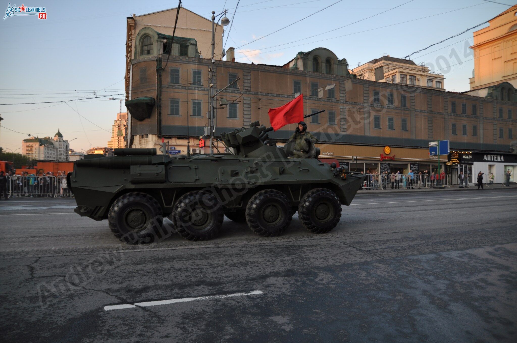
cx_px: 258
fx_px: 366
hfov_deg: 70.5
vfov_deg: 50.3
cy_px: 172
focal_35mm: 26
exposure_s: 1/200
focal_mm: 17
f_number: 2.8
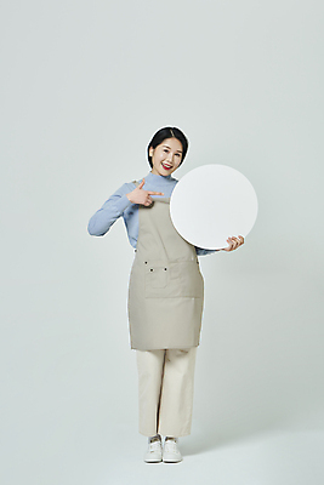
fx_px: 944
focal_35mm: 70
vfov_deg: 28.8
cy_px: 242
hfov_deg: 19.5
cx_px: 162
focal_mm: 70
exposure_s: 1/125
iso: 100
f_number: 11
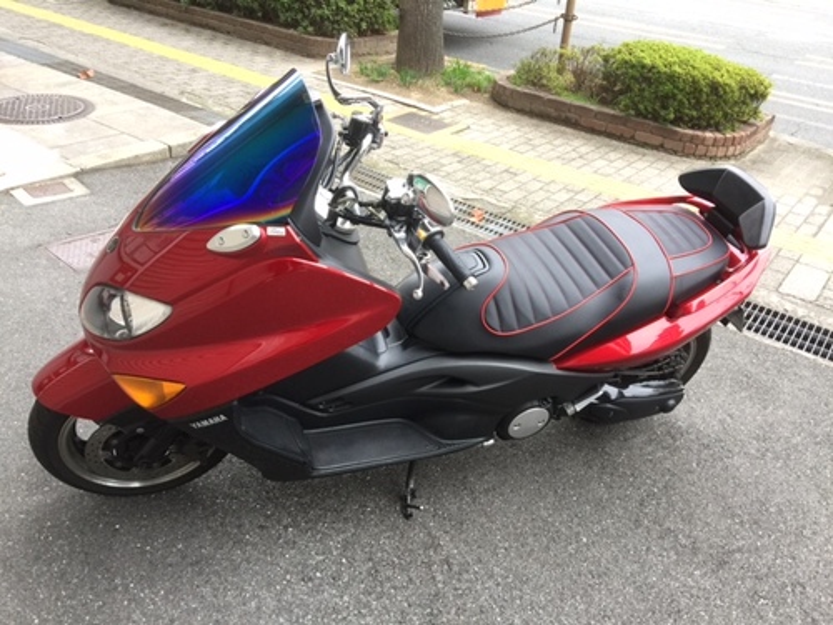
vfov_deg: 48.2
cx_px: 416
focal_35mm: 29
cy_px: 312
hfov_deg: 61.7
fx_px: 698
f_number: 2.2
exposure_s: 1/30
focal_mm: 4.15
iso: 40
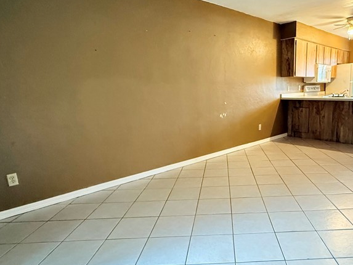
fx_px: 255
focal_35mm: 25
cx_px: 232
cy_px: 136
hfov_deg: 67.7
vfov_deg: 54.9
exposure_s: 1/60
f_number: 2.2
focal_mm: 2.22
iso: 640
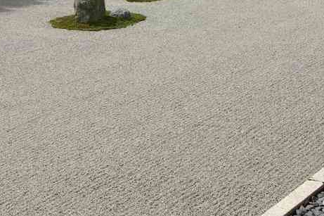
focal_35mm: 126
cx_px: 150
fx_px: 1134
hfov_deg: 16.3
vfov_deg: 10.8
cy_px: -8
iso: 100
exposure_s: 1/180
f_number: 8
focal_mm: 38.6
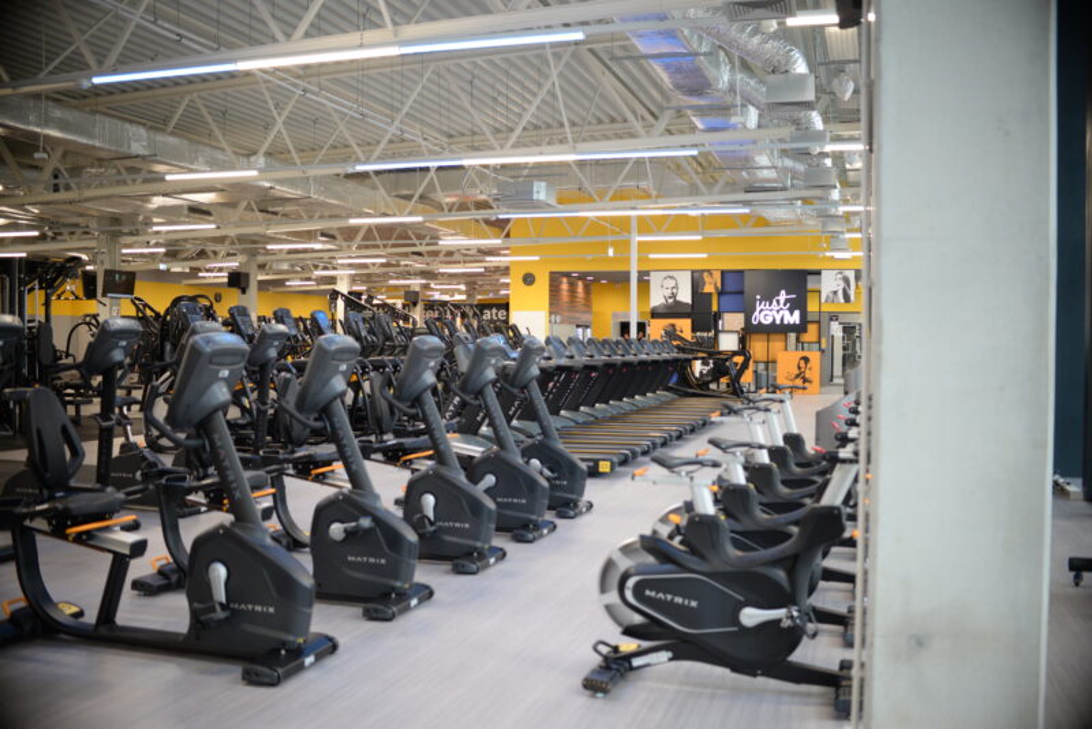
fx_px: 1062
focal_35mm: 35
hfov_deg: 54.4
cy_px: 364
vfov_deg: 37.9
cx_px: 546
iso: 1250
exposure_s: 1/160
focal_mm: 35
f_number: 3.2
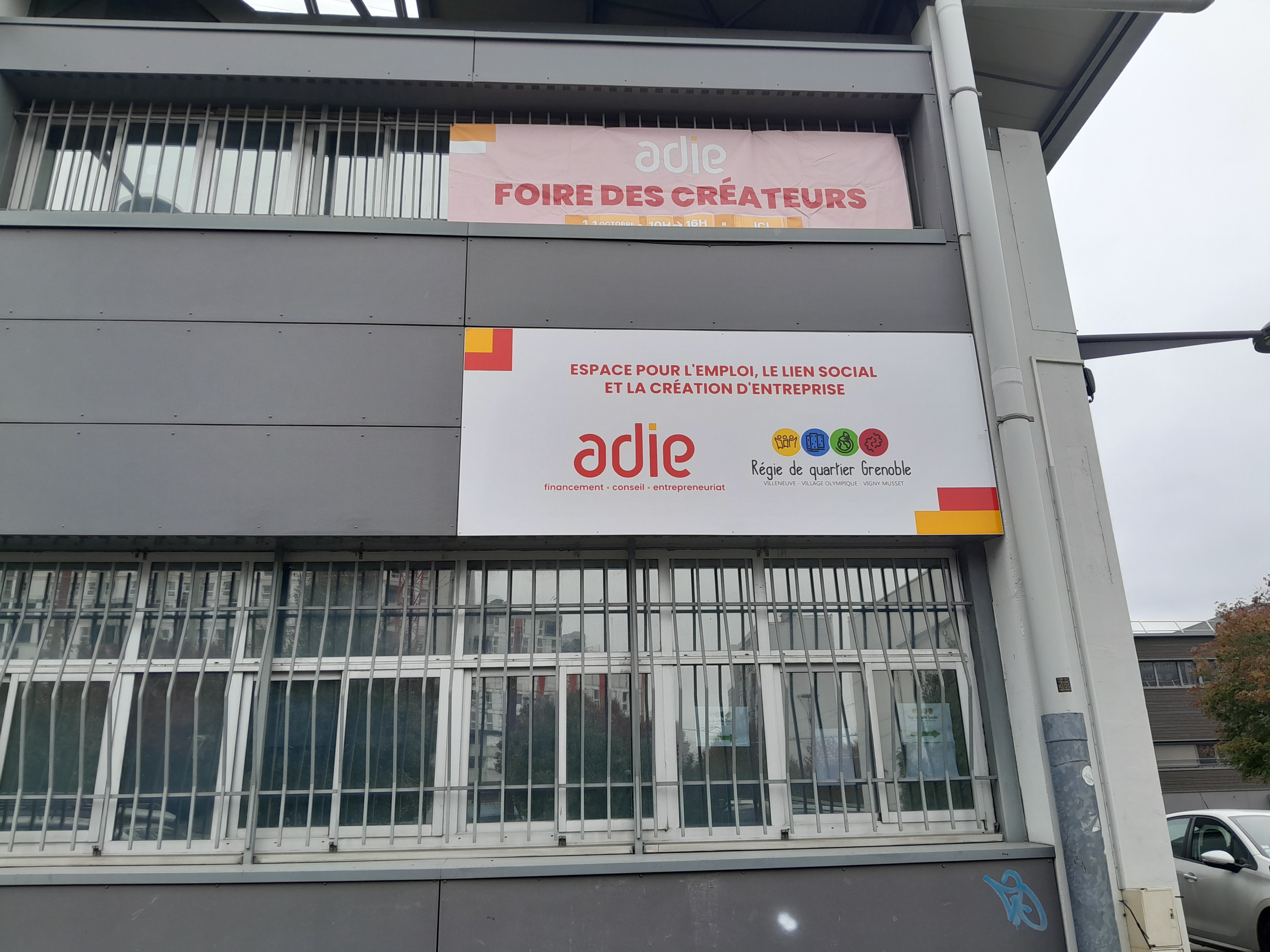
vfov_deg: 53.1
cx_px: 635
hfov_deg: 67.3
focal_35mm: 26
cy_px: 476
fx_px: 954
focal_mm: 3.98
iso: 40
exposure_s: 1/201
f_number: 1.8
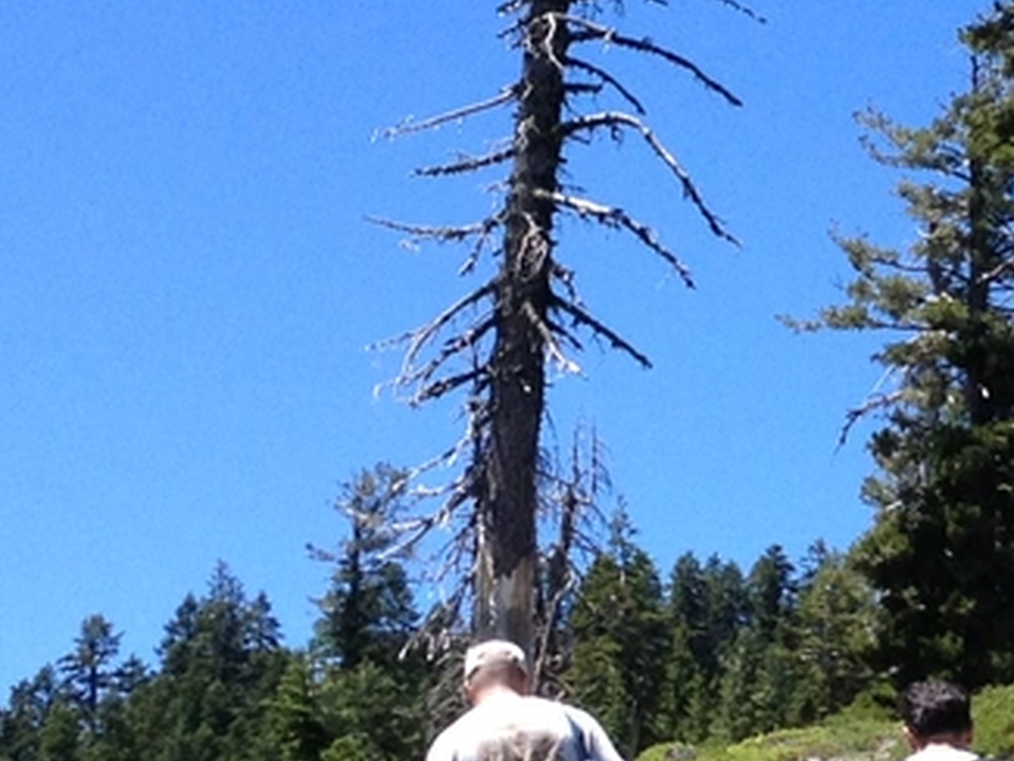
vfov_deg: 9.6
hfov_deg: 12.5
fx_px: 4542
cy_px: 346
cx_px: 1142
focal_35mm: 155
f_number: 2.4
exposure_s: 1/951
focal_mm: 4.28
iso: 50
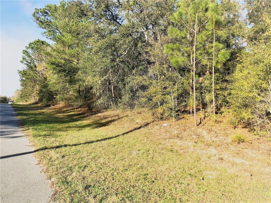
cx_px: 136
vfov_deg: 49.7
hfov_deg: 63.4
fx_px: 219
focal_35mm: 28
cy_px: 102
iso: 20
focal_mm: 4
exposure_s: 1/979
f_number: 1.8
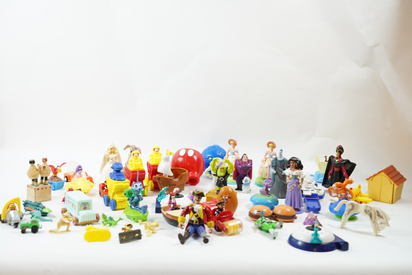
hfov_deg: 46.4
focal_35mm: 42
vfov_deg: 31.9
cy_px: 138
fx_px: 481
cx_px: 206
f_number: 4.5
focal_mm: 42
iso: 500
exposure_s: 1/50
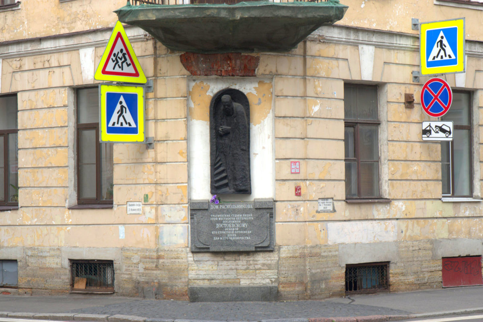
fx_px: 1503
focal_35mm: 112
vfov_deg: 12.2
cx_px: 242
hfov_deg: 18.3
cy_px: 161
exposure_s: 1/125
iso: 200
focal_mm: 75
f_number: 10
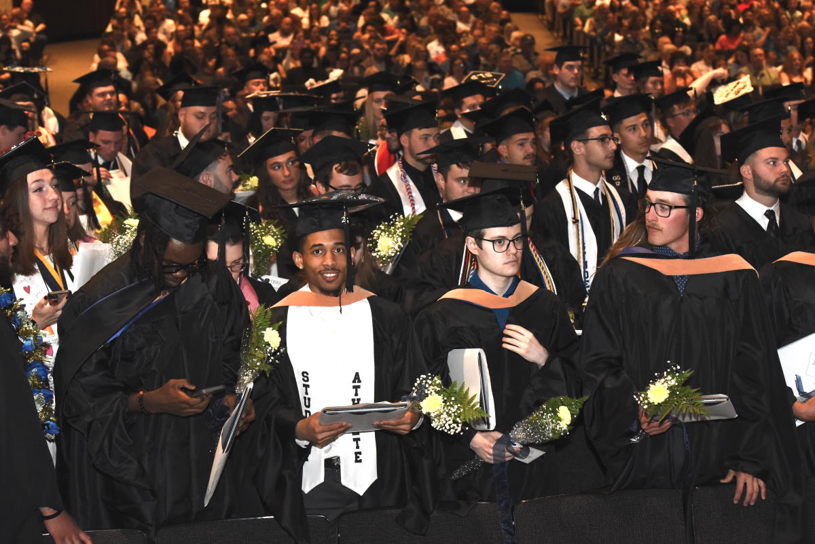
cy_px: 272
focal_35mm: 70
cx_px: 408
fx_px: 1585
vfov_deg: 19.5
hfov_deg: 28.8
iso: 4000
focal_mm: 70
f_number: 5.6
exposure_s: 1/200
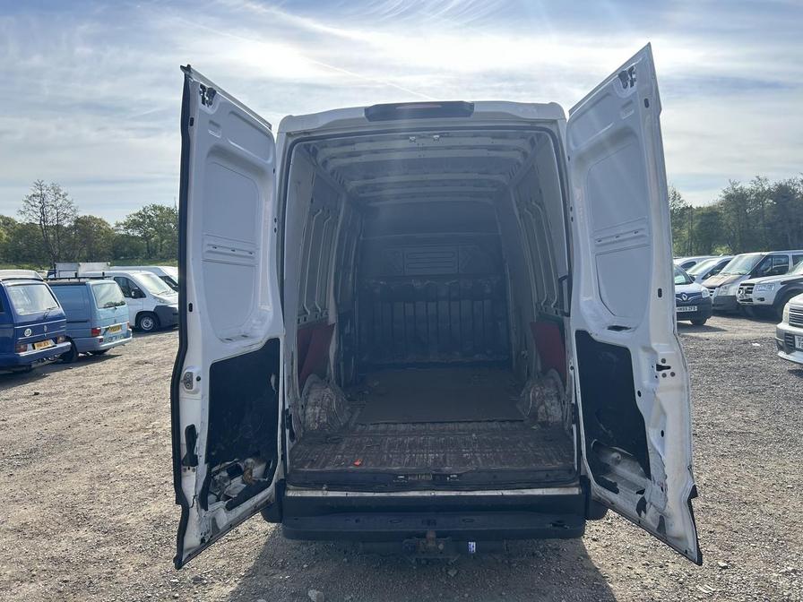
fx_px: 603
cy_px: 301
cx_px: 402
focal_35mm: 26
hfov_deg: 67.3
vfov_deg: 53.1
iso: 50
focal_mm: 5.7
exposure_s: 1/1698
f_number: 1.5
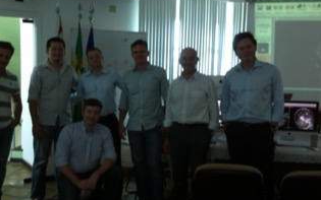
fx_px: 411
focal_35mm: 47
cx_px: 138
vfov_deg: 27.4
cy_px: 104
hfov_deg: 42.5
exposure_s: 1/15
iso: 100
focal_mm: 3.85
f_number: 2.8
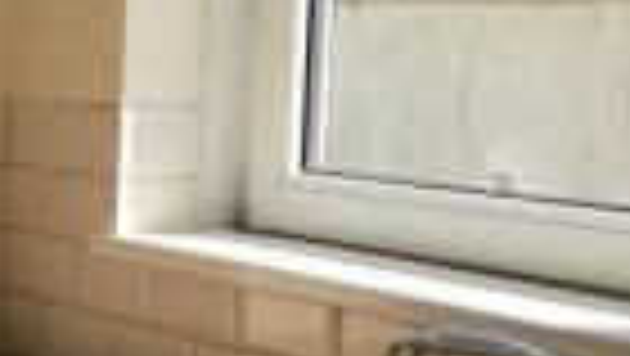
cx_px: -362
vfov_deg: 9.5
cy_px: 354
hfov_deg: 15.4
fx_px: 2123
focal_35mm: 127
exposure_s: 1/833
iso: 20
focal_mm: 3.99
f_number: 1.8
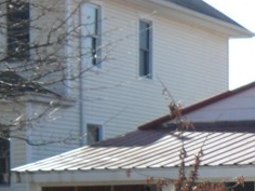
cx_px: 334
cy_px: 313
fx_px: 1120
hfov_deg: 12.6
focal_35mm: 152
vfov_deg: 9.4
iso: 80
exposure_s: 1/125
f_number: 7.6
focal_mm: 6.3
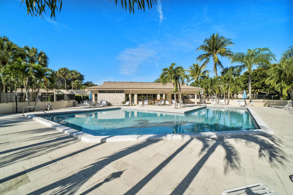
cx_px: 146
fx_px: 122
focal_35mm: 15
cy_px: 98
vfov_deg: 77.3
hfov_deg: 100.4
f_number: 11
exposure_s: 1/320
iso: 100
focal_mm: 10
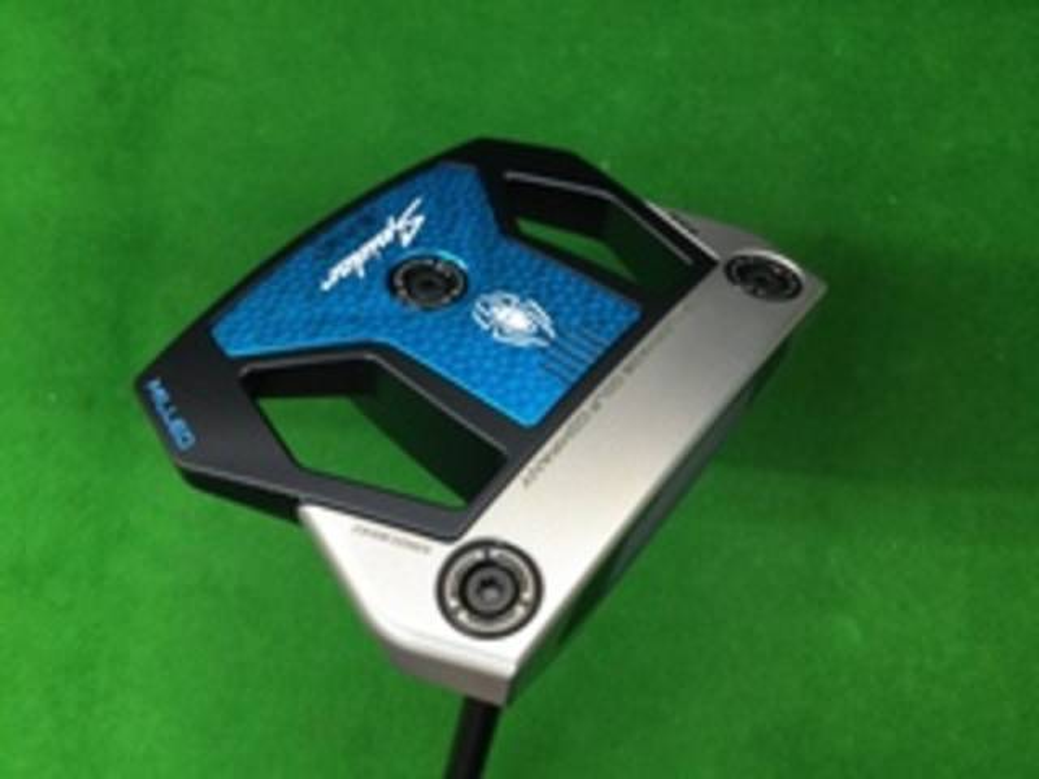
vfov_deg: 45.4
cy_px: 390
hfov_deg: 58.4
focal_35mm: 31
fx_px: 930
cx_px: 520
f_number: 2.4
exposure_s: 1/30
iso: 100
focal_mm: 3.3
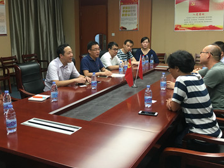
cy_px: 72
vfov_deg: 35.0
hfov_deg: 45.6
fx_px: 265
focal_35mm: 41
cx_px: 94
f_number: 2.2
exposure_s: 1/33
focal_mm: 4.15
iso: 125
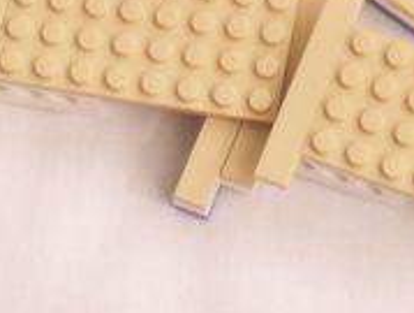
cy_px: -359
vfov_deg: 8.5
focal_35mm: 165
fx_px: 1977
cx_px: 363
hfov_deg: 11.9
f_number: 8
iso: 50
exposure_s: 1/20
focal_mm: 6.13
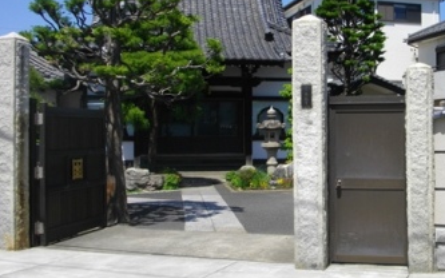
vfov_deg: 25.2
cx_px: 326
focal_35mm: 51
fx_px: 618
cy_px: 97
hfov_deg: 38.7
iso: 100
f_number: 5.5
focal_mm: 5.7
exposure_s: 1/500
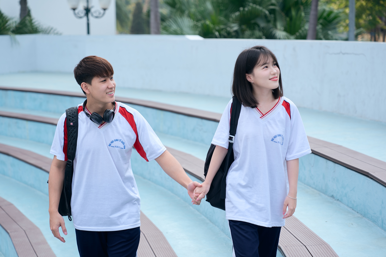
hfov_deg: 28.8
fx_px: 751
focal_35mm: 70
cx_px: 193
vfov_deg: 19.5
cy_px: 128
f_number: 2.8
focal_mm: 70
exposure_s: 1/800
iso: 160
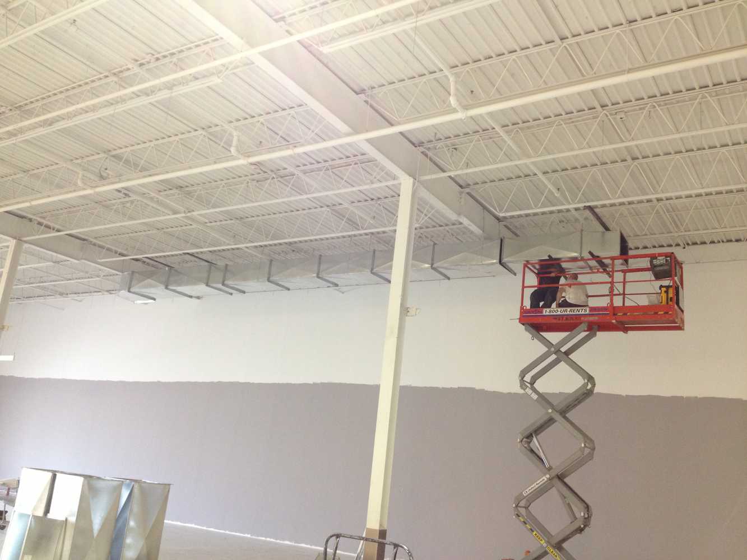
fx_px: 755
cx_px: 374
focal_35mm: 35
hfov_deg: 52.6
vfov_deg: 40.7
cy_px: 280
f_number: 2.4
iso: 125
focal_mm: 4.28
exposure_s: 1/20
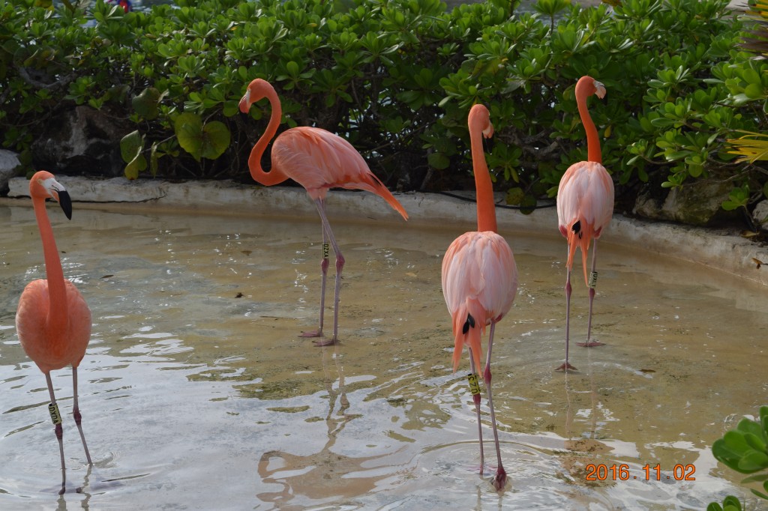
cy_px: 256
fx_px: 1759
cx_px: 384
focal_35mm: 82
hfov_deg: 24.6
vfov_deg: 16.5
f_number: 9
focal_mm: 55
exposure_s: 1/200
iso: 100
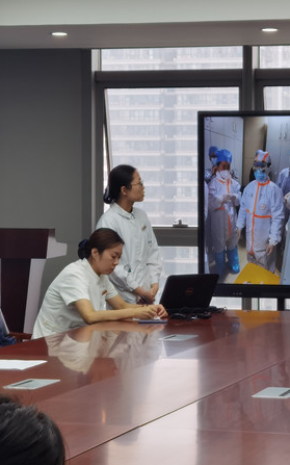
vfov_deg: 16.3
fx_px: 1620
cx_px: 215
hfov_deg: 10.2
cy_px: 232
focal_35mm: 128
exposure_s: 1/215
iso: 50
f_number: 1.9
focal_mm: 6.71
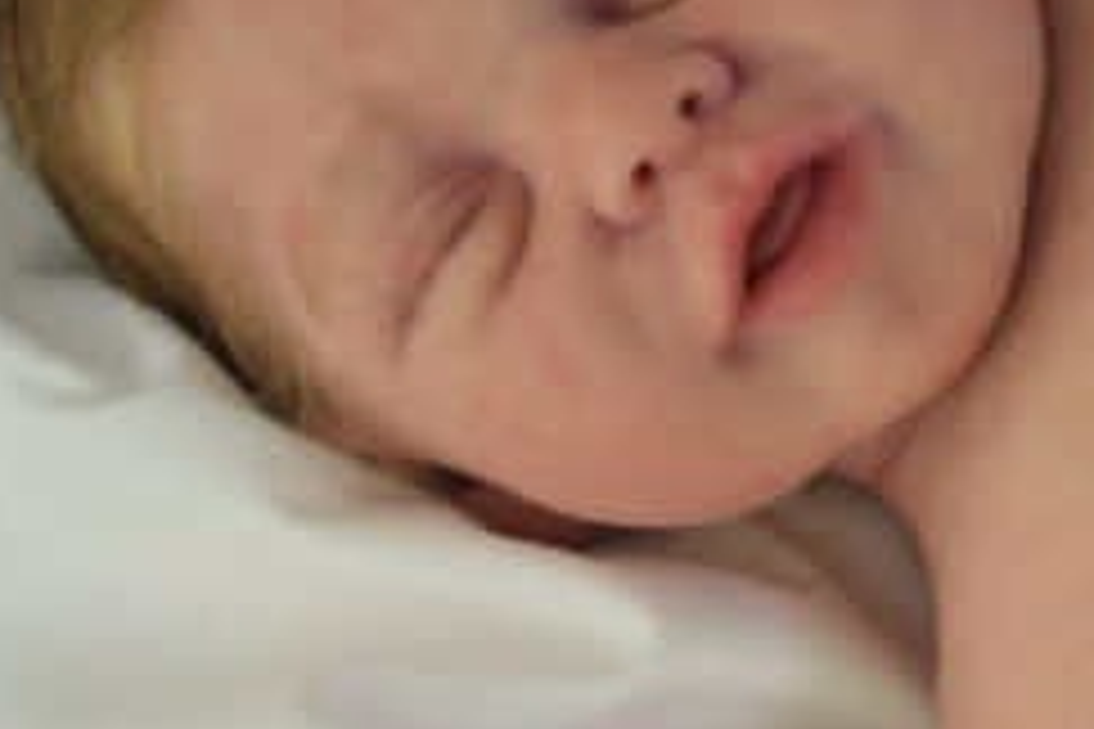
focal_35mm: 237
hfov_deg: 8.5
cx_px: 1603
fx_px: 7202
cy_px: -70
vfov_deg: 5.8
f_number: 5.6
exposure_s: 1/40
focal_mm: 48
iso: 100
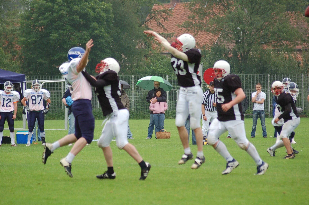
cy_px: 102
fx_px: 2185
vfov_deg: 5.4
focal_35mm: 255
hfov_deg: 8.1
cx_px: 154
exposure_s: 1/1000
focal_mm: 170
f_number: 4.8
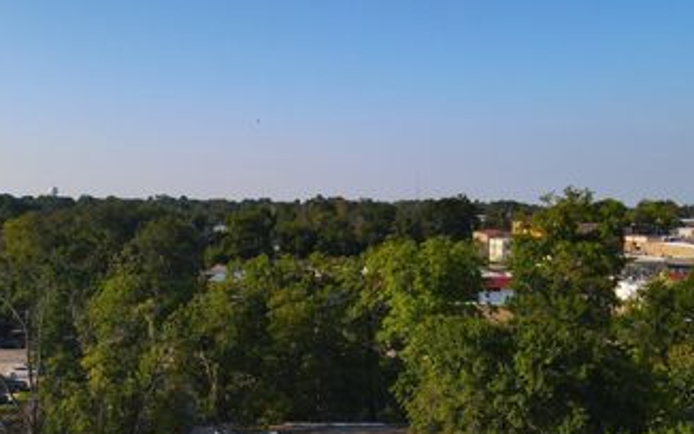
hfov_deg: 50.3
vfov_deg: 31.4
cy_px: 382
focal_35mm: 39
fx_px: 738
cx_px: 315
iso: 100
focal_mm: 4.5
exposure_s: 1/1000
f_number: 2.8
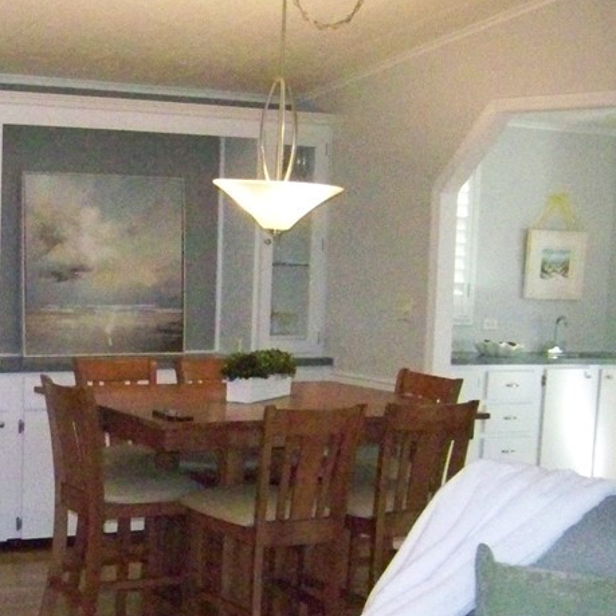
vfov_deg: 24.0
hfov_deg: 23.3
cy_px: 486
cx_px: -4
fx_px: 1429
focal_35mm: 71
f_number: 2.8
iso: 1600
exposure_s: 1/500
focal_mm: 5.85
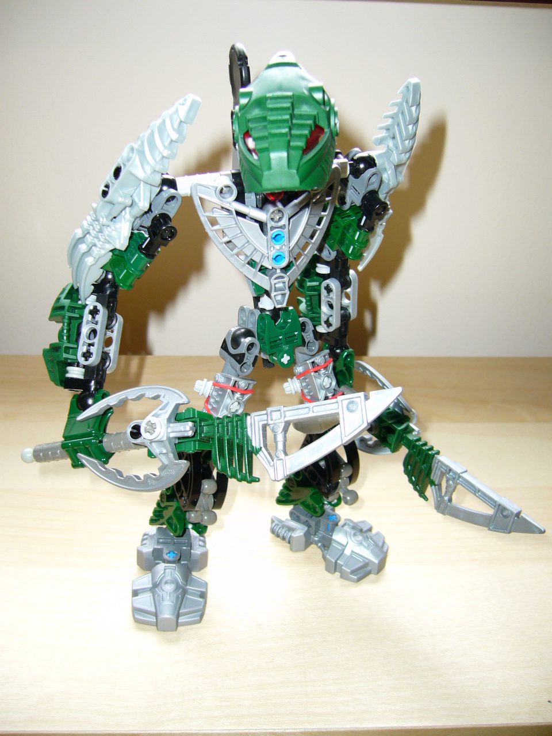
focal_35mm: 35
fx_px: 744
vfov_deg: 52.6
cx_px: 276
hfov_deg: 40.7
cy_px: 368
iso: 100
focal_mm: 5.8
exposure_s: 1/30
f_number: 2.8
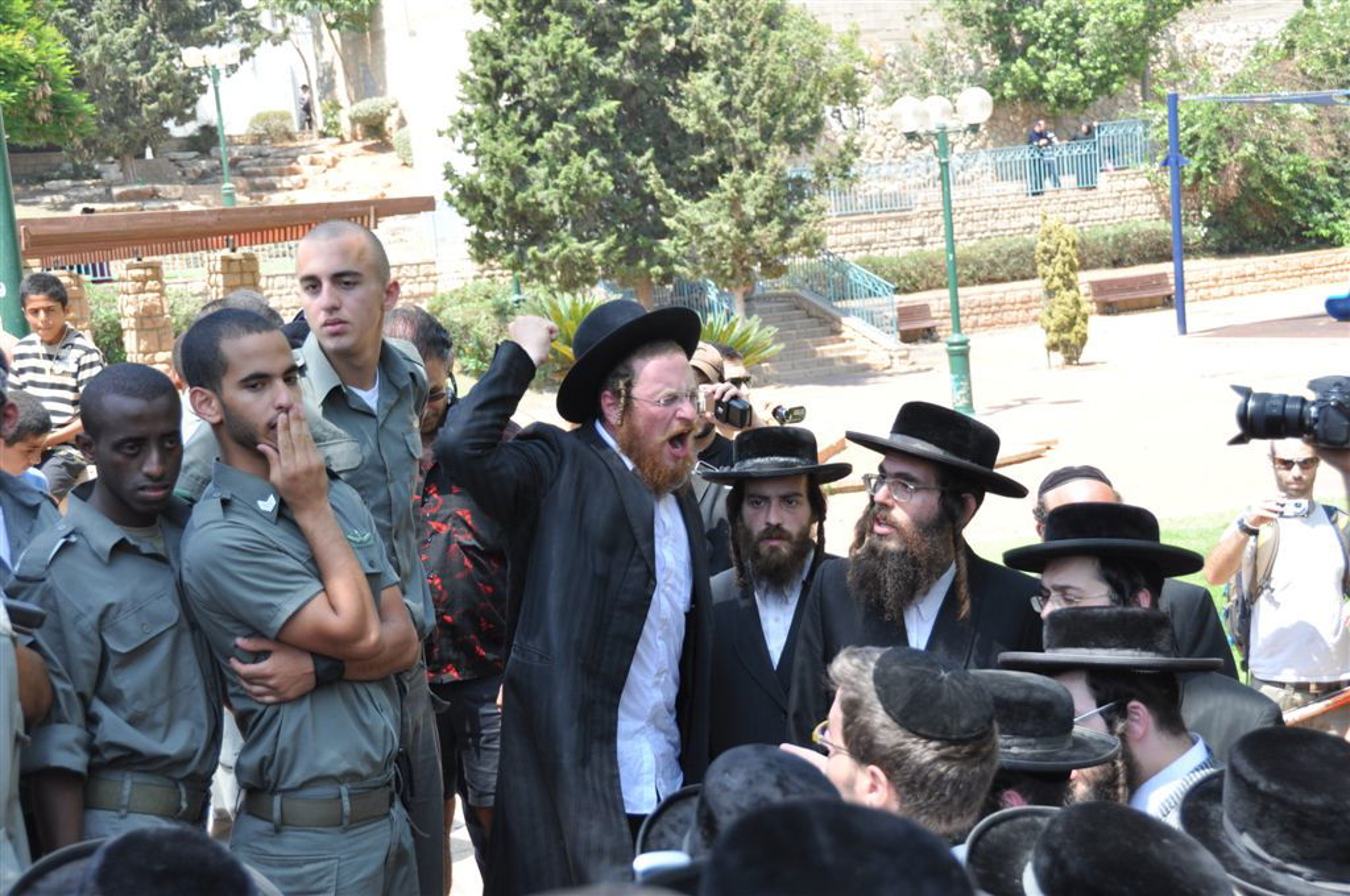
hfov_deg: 31.9
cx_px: 675
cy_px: 448
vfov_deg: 21.5
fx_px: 2359
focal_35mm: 63
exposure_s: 1/250
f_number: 7.1
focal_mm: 42
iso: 200
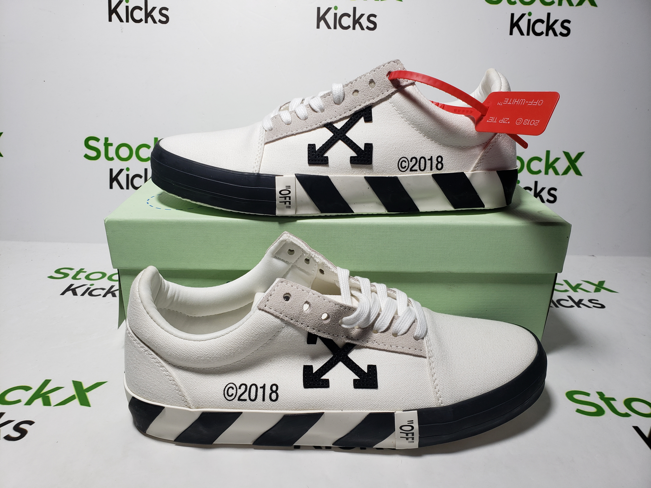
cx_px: 326
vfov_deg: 53.1
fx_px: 489
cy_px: 244
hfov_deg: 67.3
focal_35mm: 26
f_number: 2.4
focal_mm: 4.3
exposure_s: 1/253
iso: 50
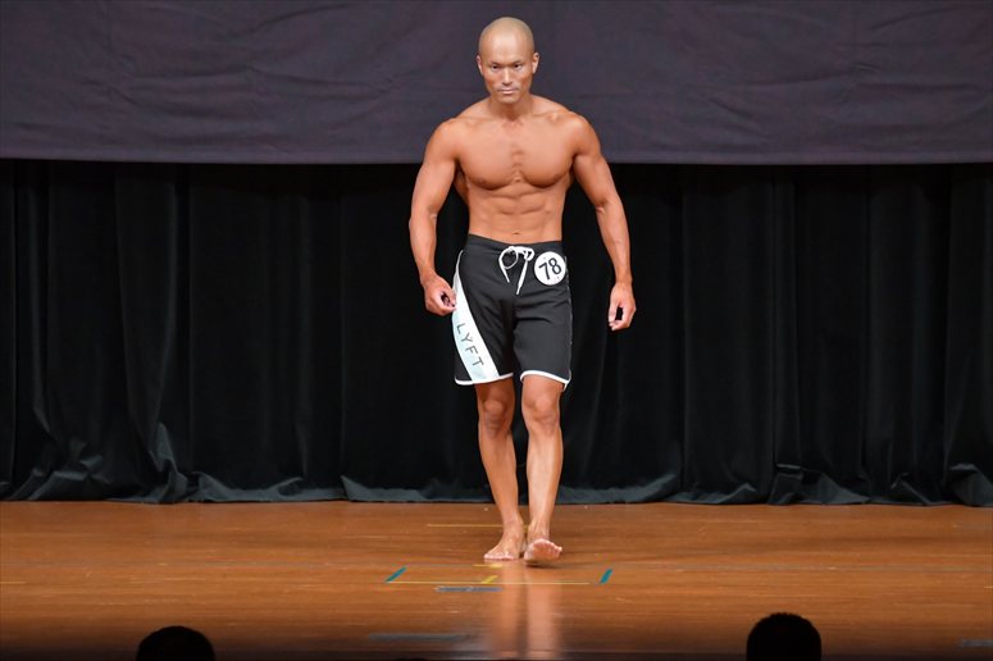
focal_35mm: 300
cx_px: 496
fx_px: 8271
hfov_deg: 6.9
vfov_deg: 4.6
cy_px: 330
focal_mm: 200
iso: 5000
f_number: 5.6
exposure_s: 1/400
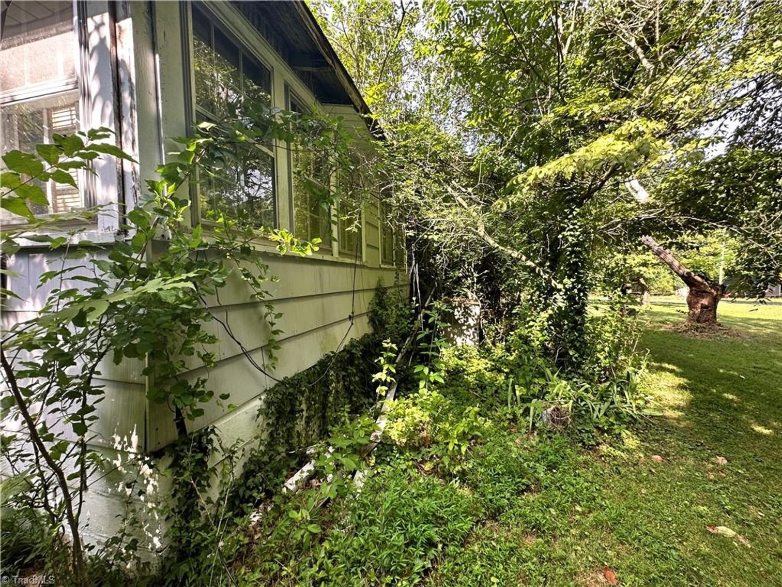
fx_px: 316
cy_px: 294
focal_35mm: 14
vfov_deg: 85.7
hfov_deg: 102.1
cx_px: 391
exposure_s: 1/99
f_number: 2.2
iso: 50
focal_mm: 2.22
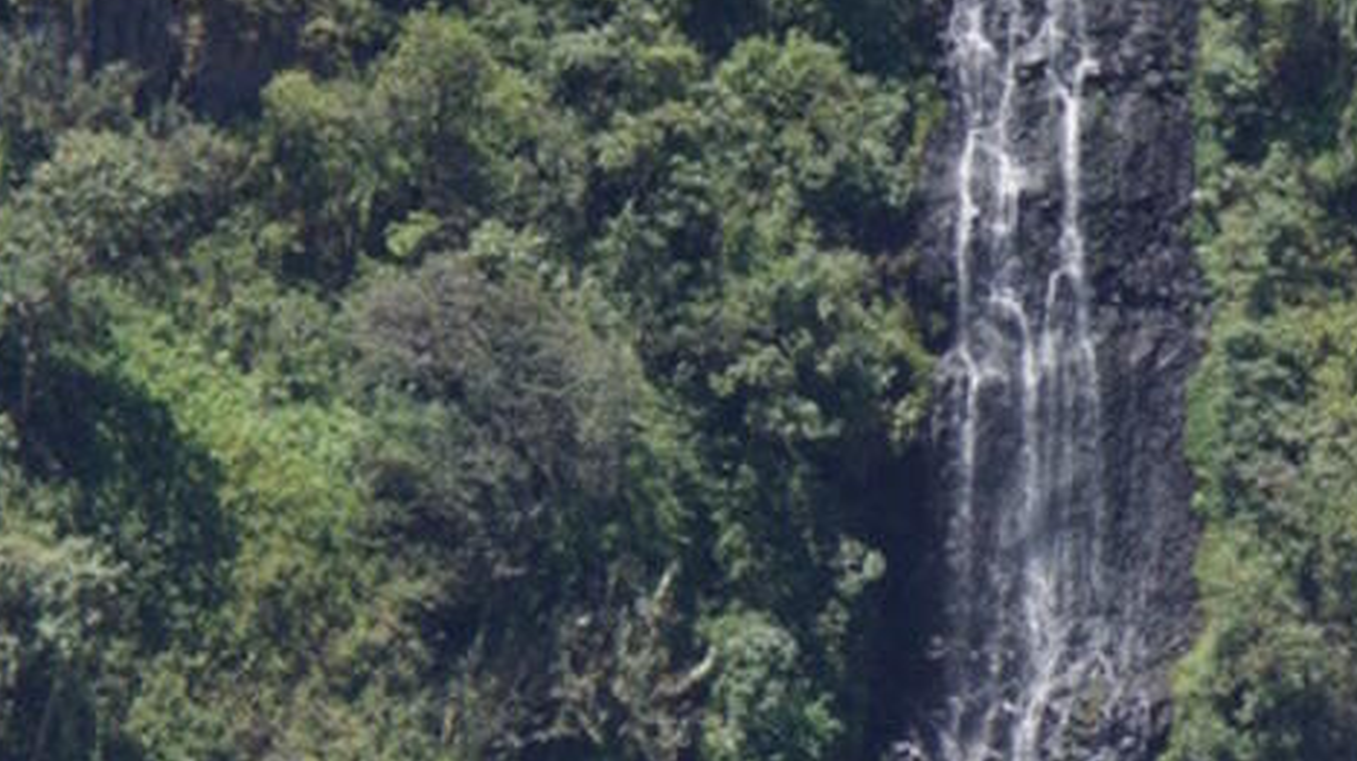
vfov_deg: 1.5
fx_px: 29199
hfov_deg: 2.7
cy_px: -488
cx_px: 321
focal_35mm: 812
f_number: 6.3
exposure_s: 1/250
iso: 125
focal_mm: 150.9
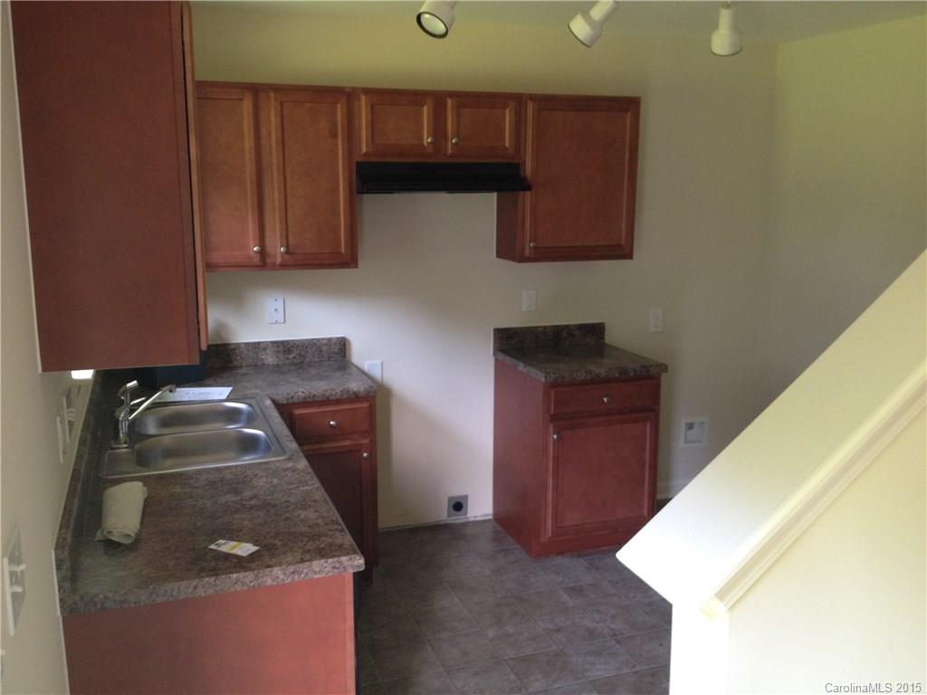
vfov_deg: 40.7
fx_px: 937
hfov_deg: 52.6
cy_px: 348
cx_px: 464
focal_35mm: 35
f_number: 2.4
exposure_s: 1/20
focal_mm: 4.28
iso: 125
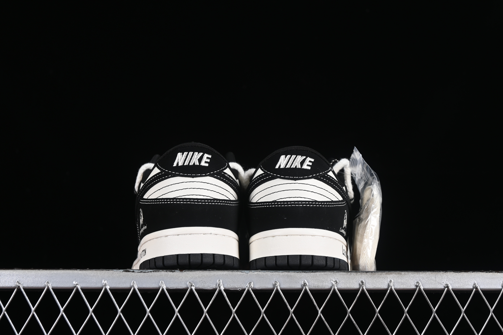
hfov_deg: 27.0
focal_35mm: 75
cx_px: 252
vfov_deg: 18.2
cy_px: 168
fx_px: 1048
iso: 160
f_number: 6.3
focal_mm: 50
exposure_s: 1/60
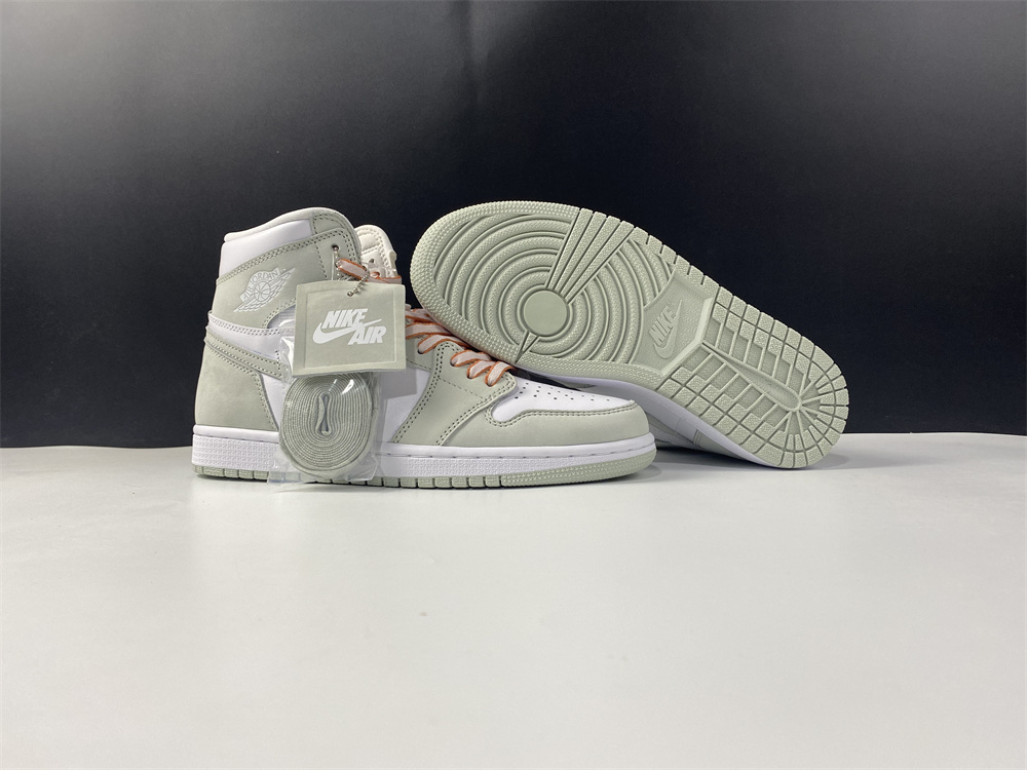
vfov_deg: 53.1
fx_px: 771
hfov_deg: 67.3
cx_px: 514
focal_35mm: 26
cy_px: 385
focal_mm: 4.25
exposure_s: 1/100
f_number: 1.8
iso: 64
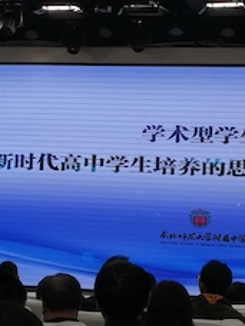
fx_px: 764
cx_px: 142
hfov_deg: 18.2
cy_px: 117
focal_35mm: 81
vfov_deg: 24.0
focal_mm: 3.95
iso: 80
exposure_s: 1/100
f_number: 1.6
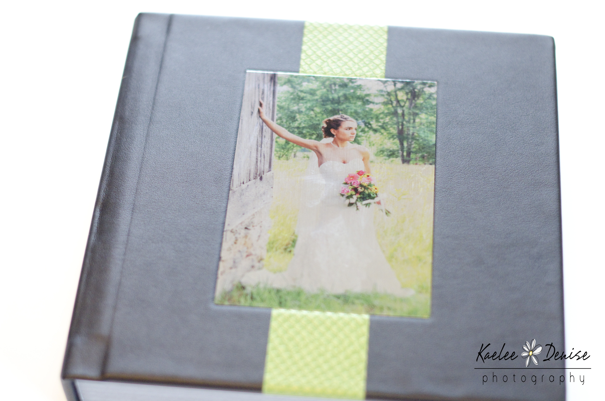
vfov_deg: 18.1
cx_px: 302
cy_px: 200
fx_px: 1258
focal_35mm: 75
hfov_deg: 27.0
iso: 640
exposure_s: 1/60
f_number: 2
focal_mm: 50
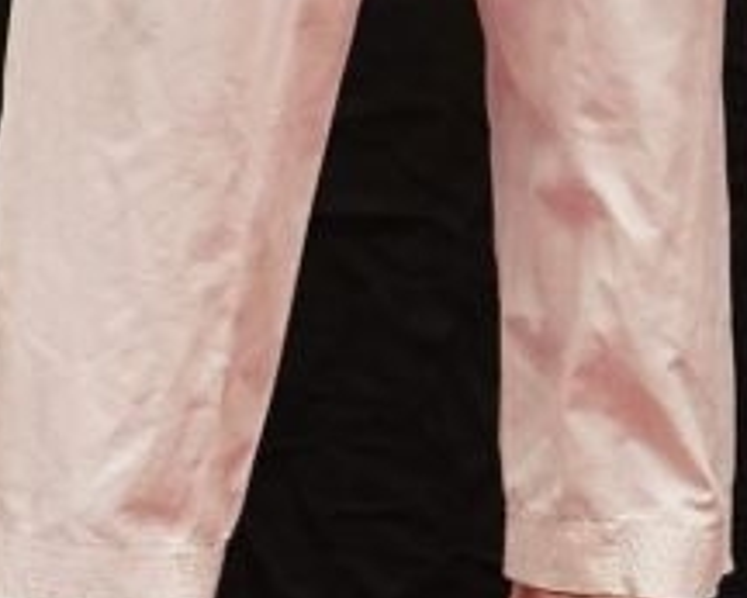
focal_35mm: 853
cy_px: -1172
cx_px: 1318
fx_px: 18867
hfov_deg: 2.3
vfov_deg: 1.8
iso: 1250
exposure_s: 1/320
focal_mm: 109
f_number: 2.8
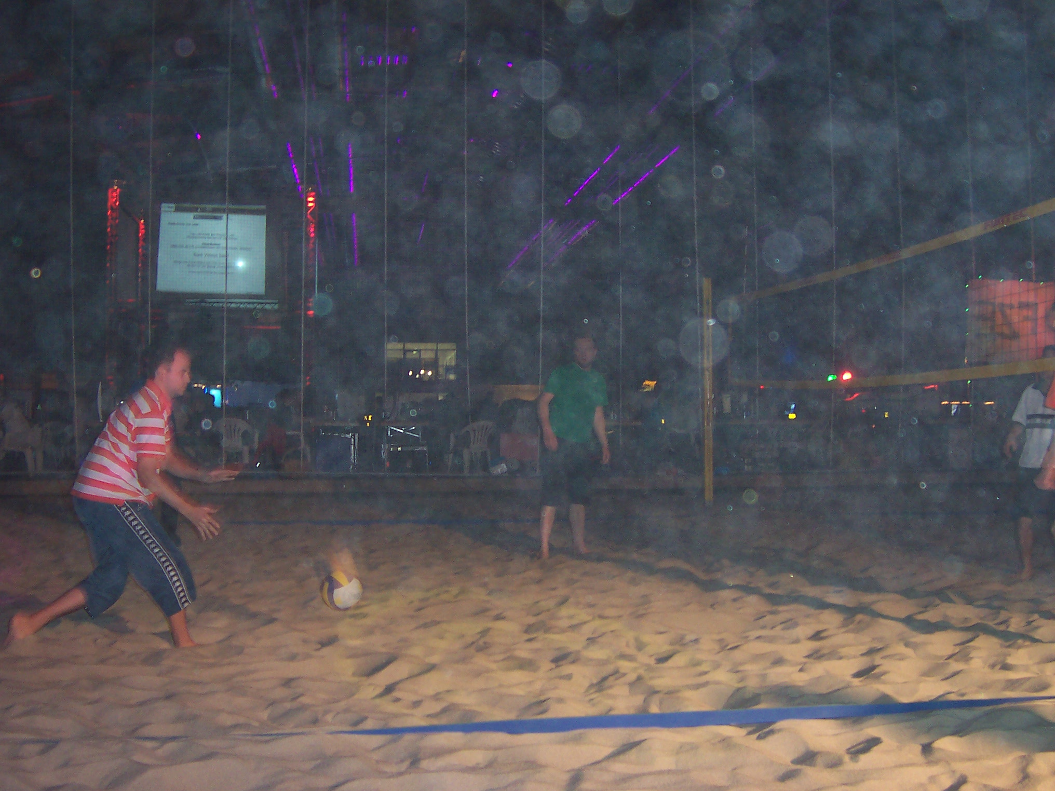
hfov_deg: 52.6
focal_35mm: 35
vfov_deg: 40.7
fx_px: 1067
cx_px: 528
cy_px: 396
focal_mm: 5.6
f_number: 2.8
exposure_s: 1/30
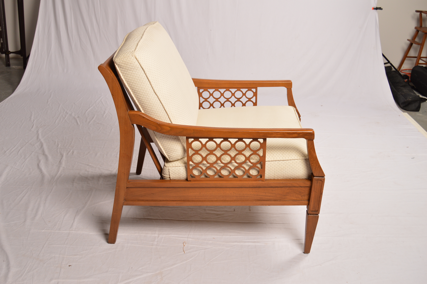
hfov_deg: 53.2
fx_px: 427
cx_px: 214
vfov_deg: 36.8
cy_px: 142
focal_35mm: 36
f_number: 5.6
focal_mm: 24
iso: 200
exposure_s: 1/160
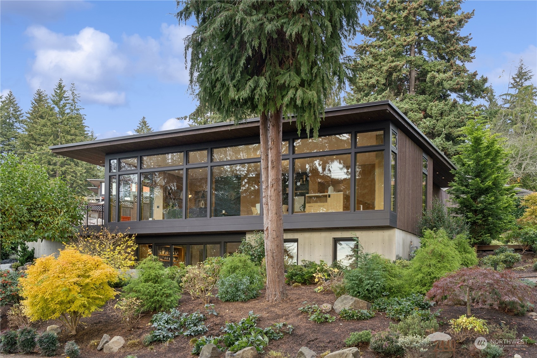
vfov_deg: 36.9
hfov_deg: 53.1
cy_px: 179
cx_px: 268
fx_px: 537
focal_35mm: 36
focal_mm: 36
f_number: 8
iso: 100
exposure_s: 1/15
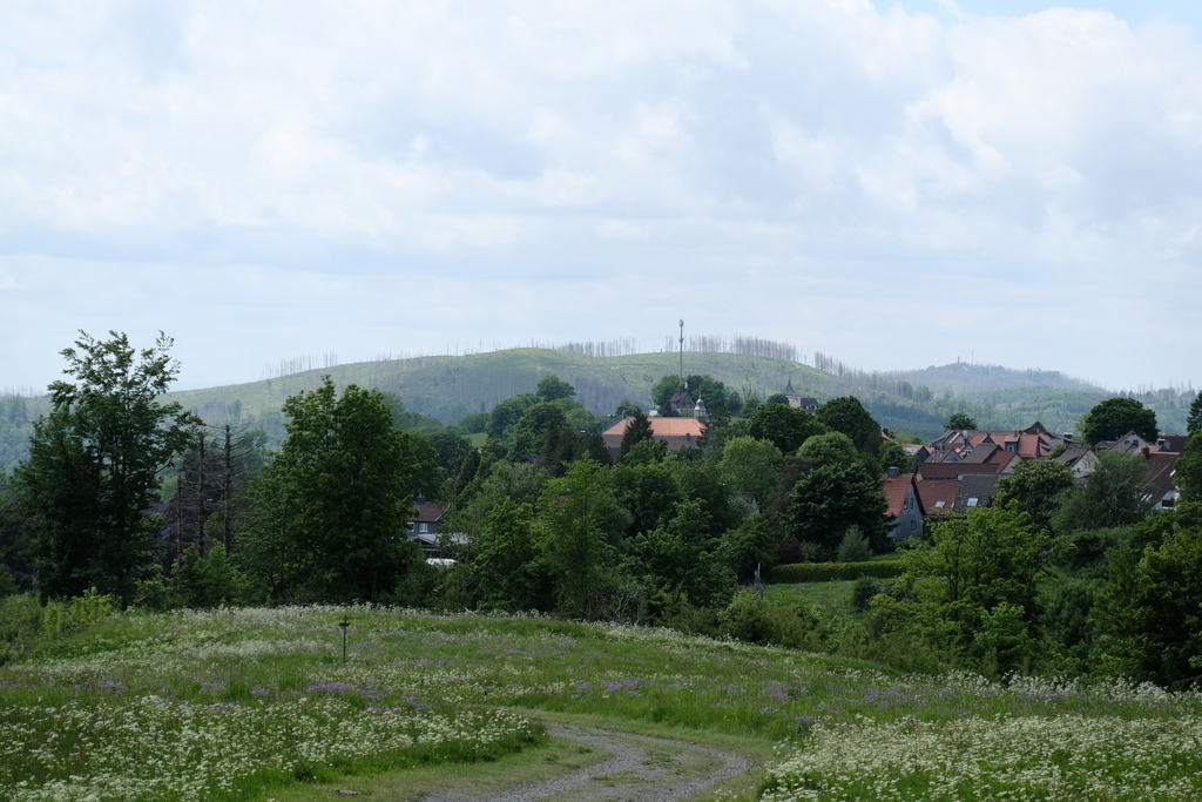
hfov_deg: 19.5
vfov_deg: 13.0
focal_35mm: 105
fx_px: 3506
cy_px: 401
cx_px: 601
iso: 320
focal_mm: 70
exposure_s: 1/2200
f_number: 3.5
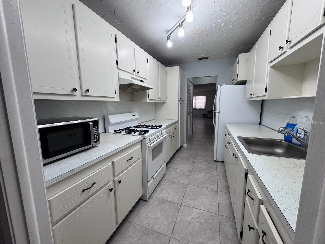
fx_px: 131
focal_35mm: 14
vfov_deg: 85.7
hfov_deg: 102.1
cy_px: 122
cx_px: 162
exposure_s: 1/120
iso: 125
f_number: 2.2
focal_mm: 2.22
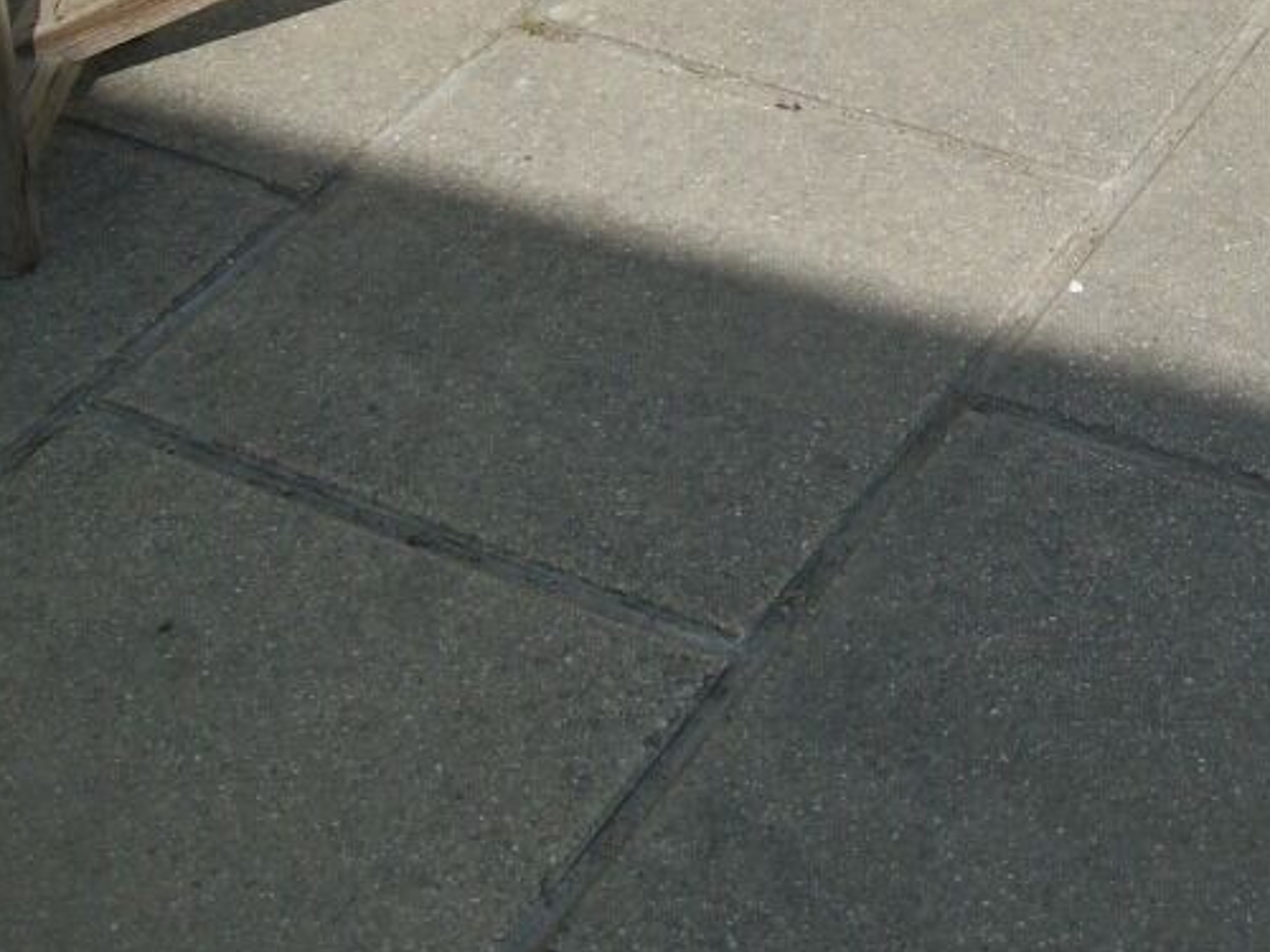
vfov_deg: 17.2
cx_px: 1090
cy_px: -175
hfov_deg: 23.3
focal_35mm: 82
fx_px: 3008
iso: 80
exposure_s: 1/250
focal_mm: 5.7
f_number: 8.8
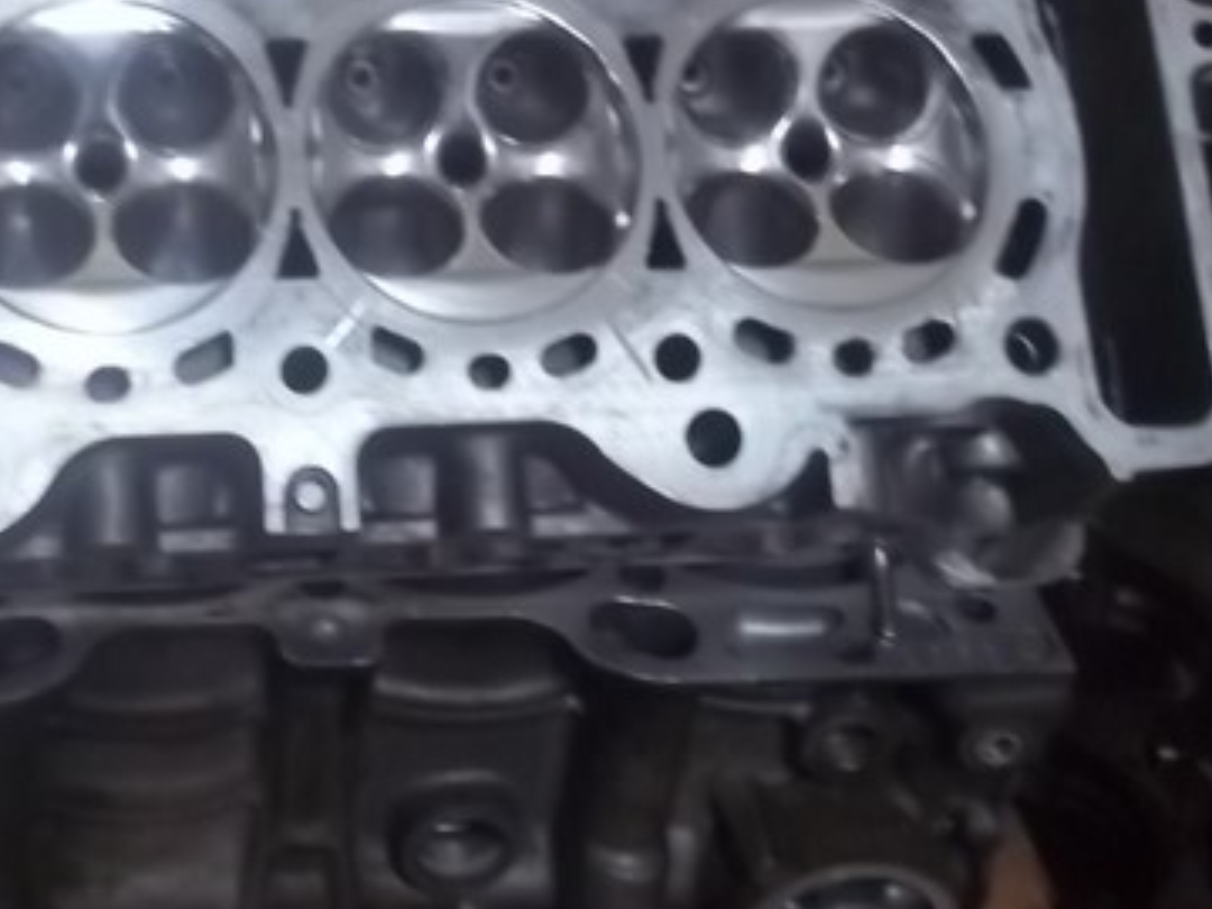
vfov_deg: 22.4
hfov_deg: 29.8
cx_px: 310
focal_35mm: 64
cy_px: 108
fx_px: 2241
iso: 320
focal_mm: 6.5
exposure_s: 1/8
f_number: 3.1
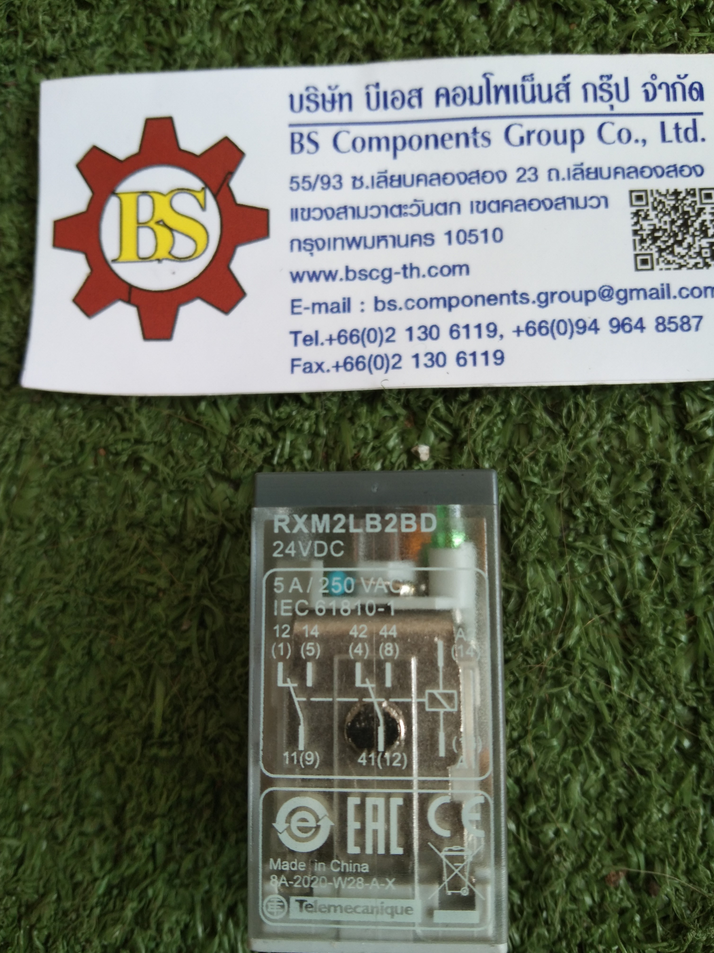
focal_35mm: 31
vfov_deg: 58.3
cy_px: 488
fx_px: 853
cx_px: 365
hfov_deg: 45.4
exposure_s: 1/137
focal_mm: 3.65
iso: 50
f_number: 2.2
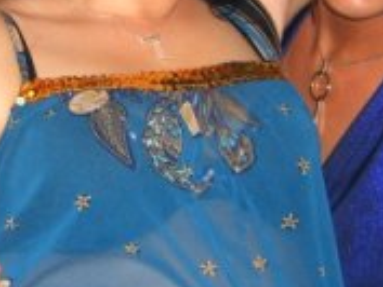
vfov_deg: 11.4
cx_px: 65
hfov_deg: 15.2
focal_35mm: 129
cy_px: 19
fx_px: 1428
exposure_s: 1/60
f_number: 2.8
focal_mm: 7.9
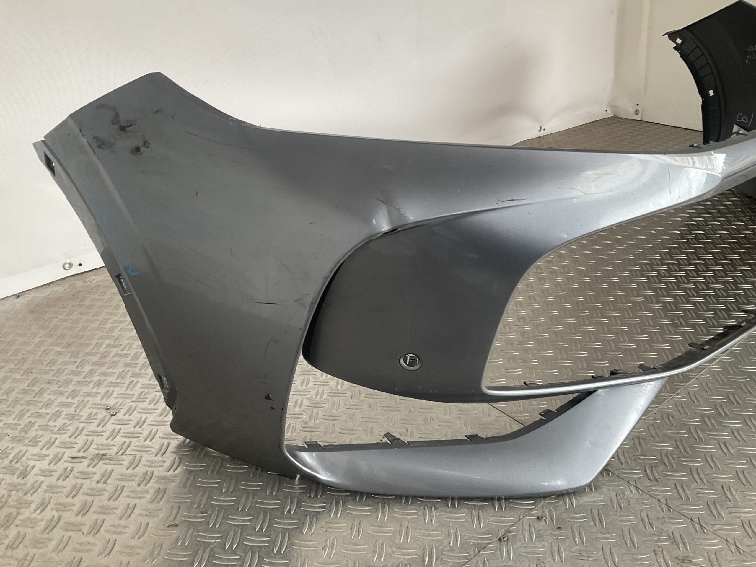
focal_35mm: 29
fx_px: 633
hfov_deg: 61.7
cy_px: 284
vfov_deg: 48.2
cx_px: 378
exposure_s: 1/120
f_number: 1.8
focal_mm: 3
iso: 40
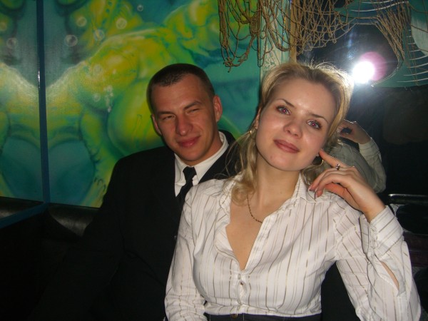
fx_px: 470
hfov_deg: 49.0
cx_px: 214
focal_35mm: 38
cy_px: 160
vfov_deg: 37.7
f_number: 2.8
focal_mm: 7.9
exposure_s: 1/60
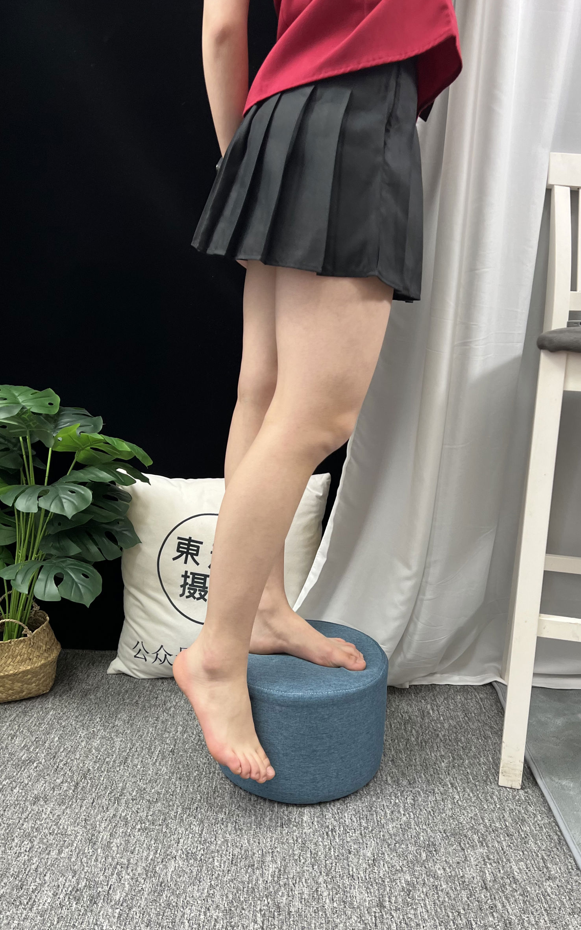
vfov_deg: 66.5
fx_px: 709
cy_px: 466
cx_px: 323
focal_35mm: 28
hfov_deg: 44.5
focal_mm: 5.7
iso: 125
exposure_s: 1/64
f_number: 1.5
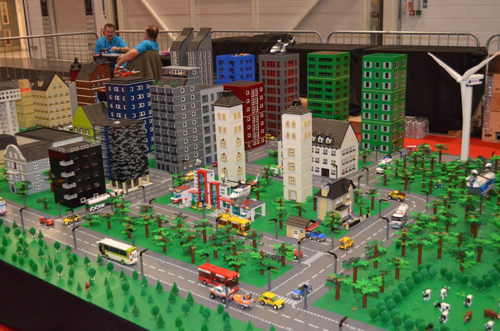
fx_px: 582
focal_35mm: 42
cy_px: 166
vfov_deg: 31.7
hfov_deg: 46.5
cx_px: 250
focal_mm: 28
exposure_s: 1/60
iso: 3200
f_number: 4.5
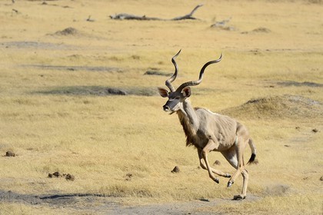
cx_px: 162
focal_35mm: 280
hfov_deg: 7.4
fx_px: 2512
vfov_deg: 4.9
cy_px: 108
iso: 400
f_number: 8
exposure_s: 1/1250
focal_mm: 280
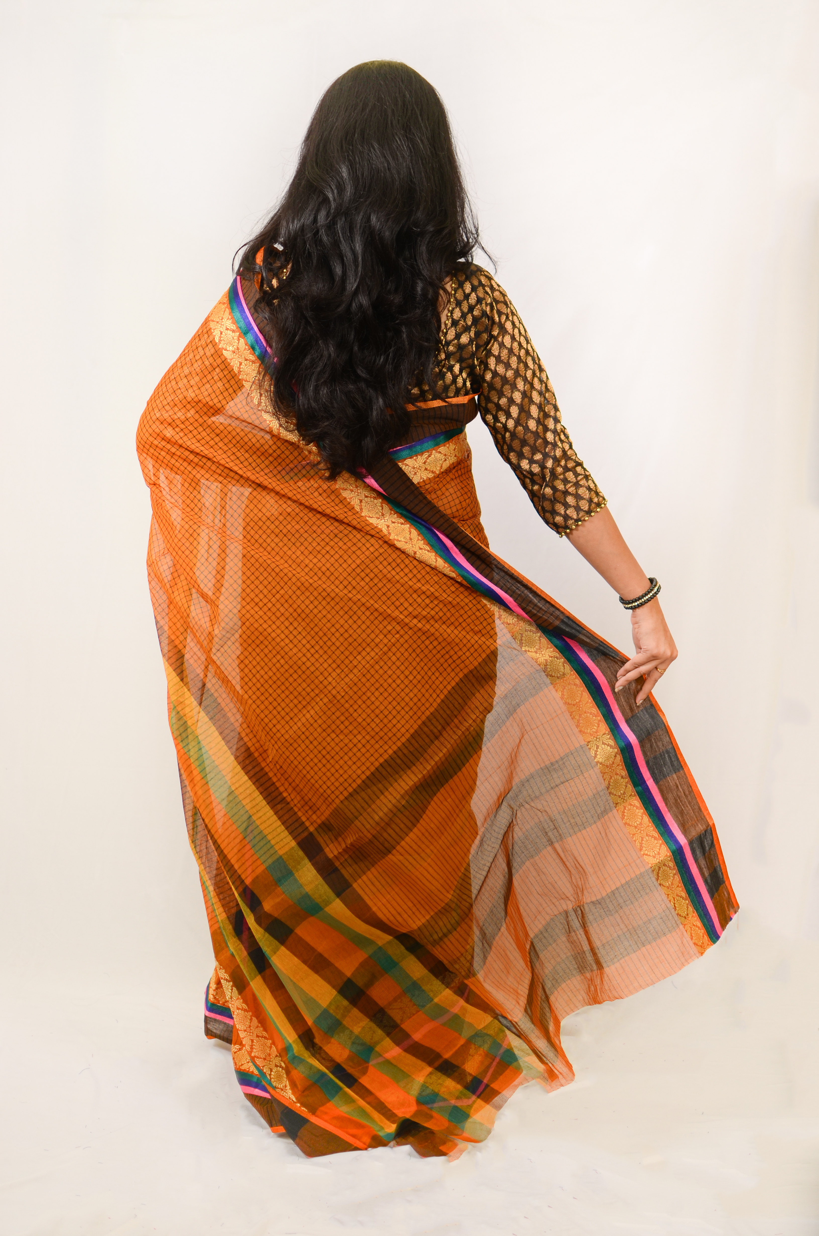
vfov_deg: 37.9
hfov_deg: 25.6
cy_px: 618
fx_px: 1800
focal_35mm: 52
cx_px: 410
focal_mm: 35
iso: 100
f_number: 1.8
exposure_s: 1/250
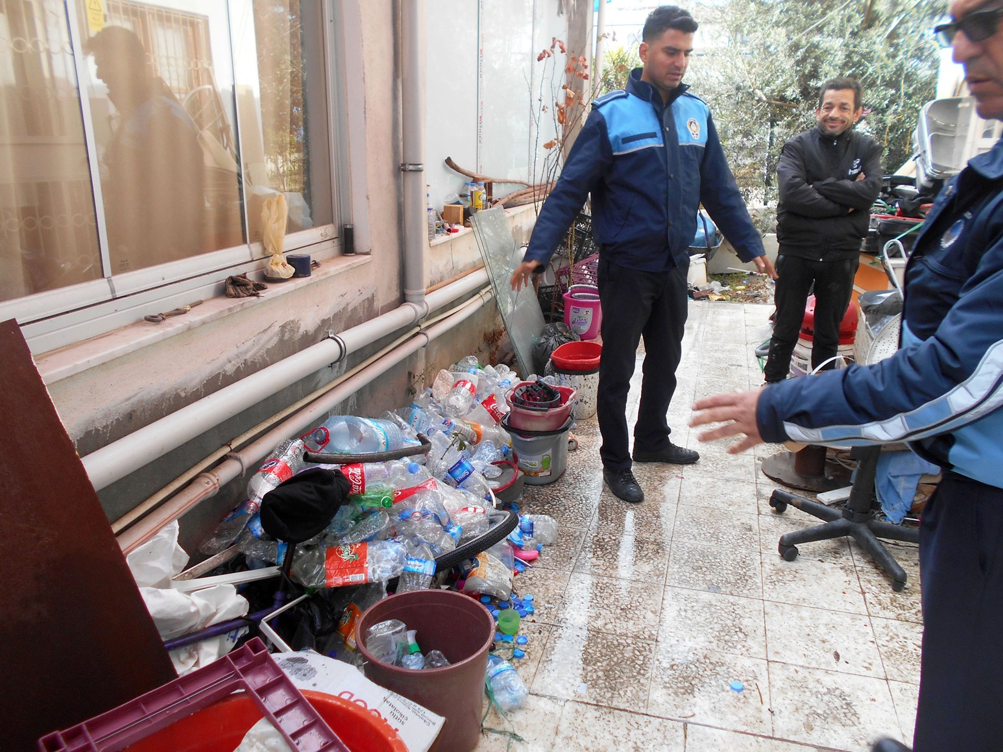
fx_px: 753
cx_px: 502
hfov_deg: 67.3
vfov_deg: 53.1
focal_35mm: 26
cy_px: 376
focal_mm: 4.6
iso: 80
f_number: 3.2
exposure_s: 1/80
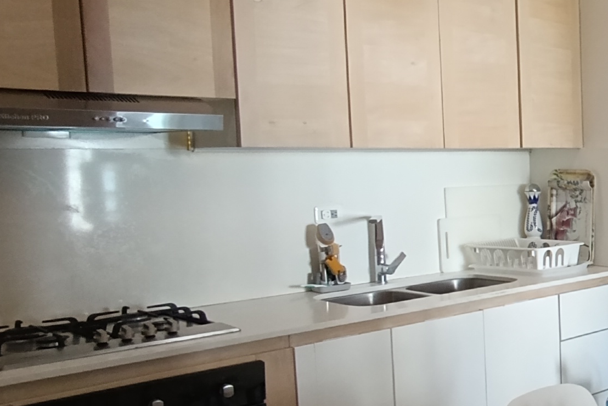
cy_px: 236
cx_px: 701
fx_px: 828
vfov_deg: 27.5
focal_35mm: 49
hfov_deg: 33.9
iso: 320
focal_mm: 1.65
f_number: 2.2
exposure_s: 1/50
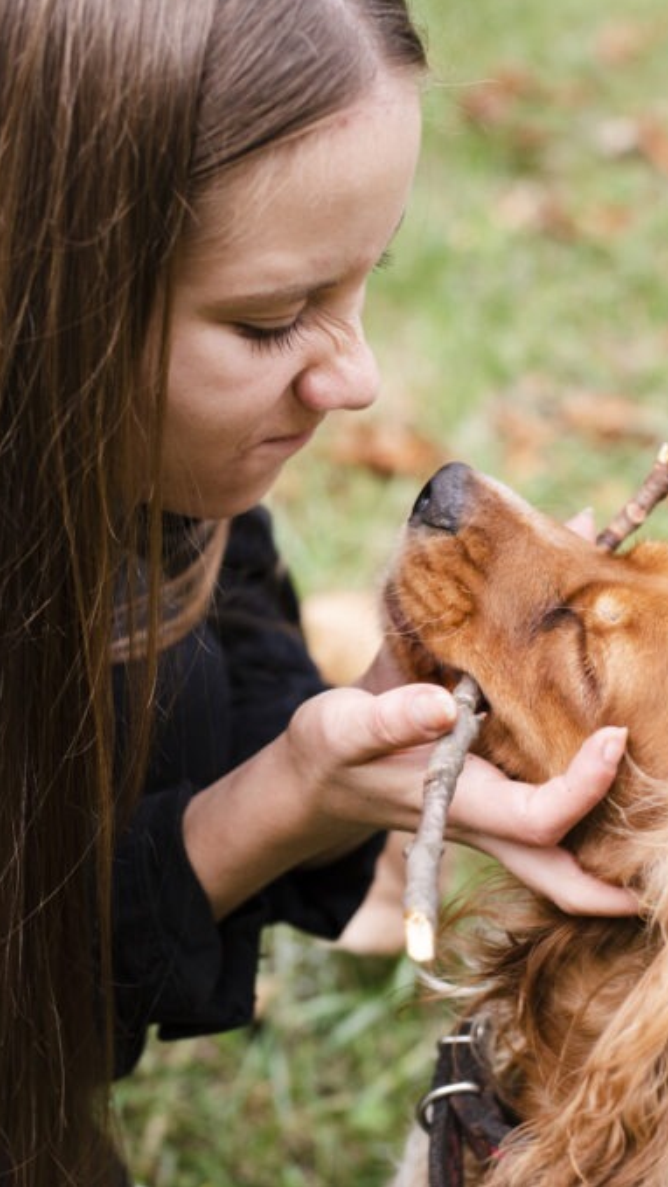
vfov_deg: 26.8
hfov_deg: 15.3
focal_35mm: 79
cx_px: 358
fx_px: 2487
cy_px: 592
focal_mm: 50
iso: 500
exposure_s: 1/320
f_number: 1.4
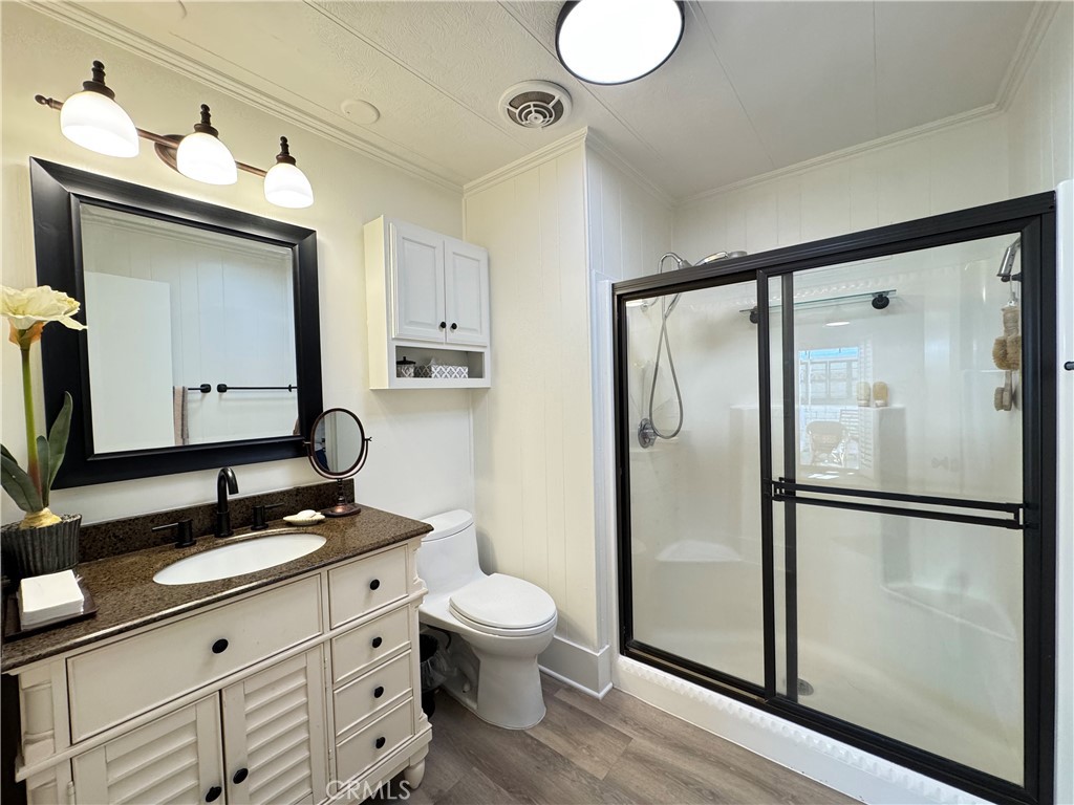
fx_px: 434
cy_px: 402
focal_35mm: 14
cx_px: 537
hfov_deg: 102.1
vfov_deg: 85.7
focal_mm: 2.22
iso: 250
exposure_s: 1/60
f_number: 2.2
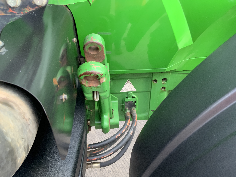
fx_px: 198
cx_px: 118
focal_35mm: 29
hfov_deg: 61.7
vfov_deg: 48.2
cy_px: 88
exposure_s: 1/103
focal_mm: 3
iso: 64
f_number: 1.8
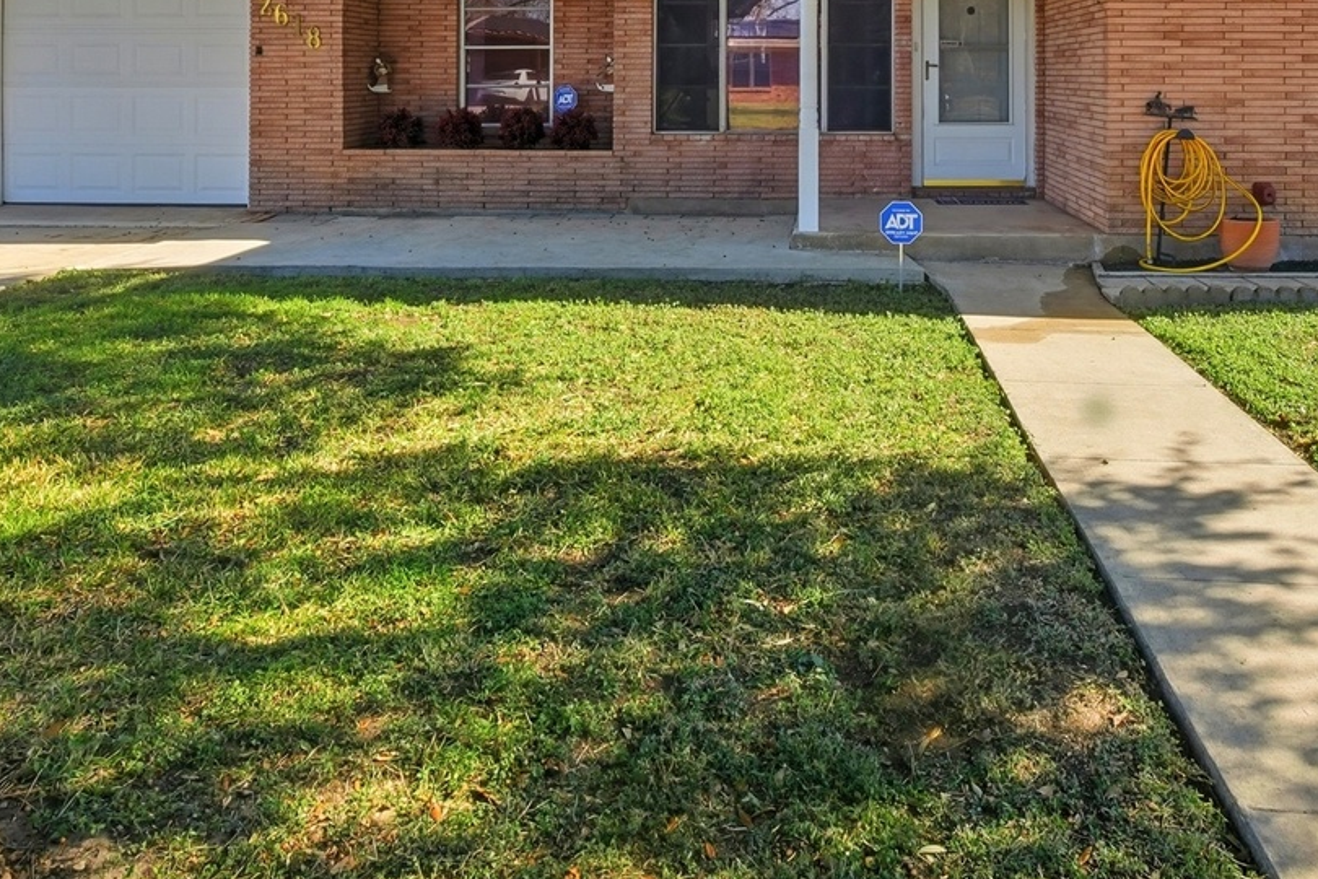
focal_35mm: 26
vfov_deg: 45.3
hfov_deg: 68.5
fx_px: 952
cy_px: 101
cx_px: 813
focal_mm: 9
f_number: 16
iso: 250
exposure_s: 1/250
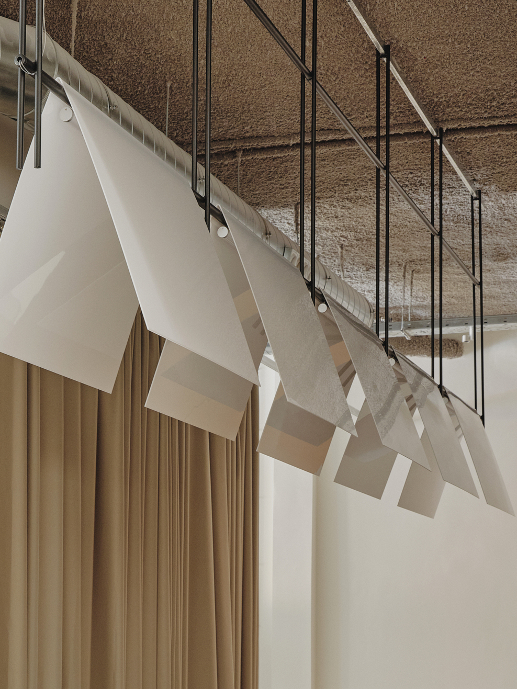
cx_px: 169
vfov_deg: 23.3
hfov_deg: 18.2
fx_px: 1613
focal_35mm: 81
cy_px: 665
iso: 250
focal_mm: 50
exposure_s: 10
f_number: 9
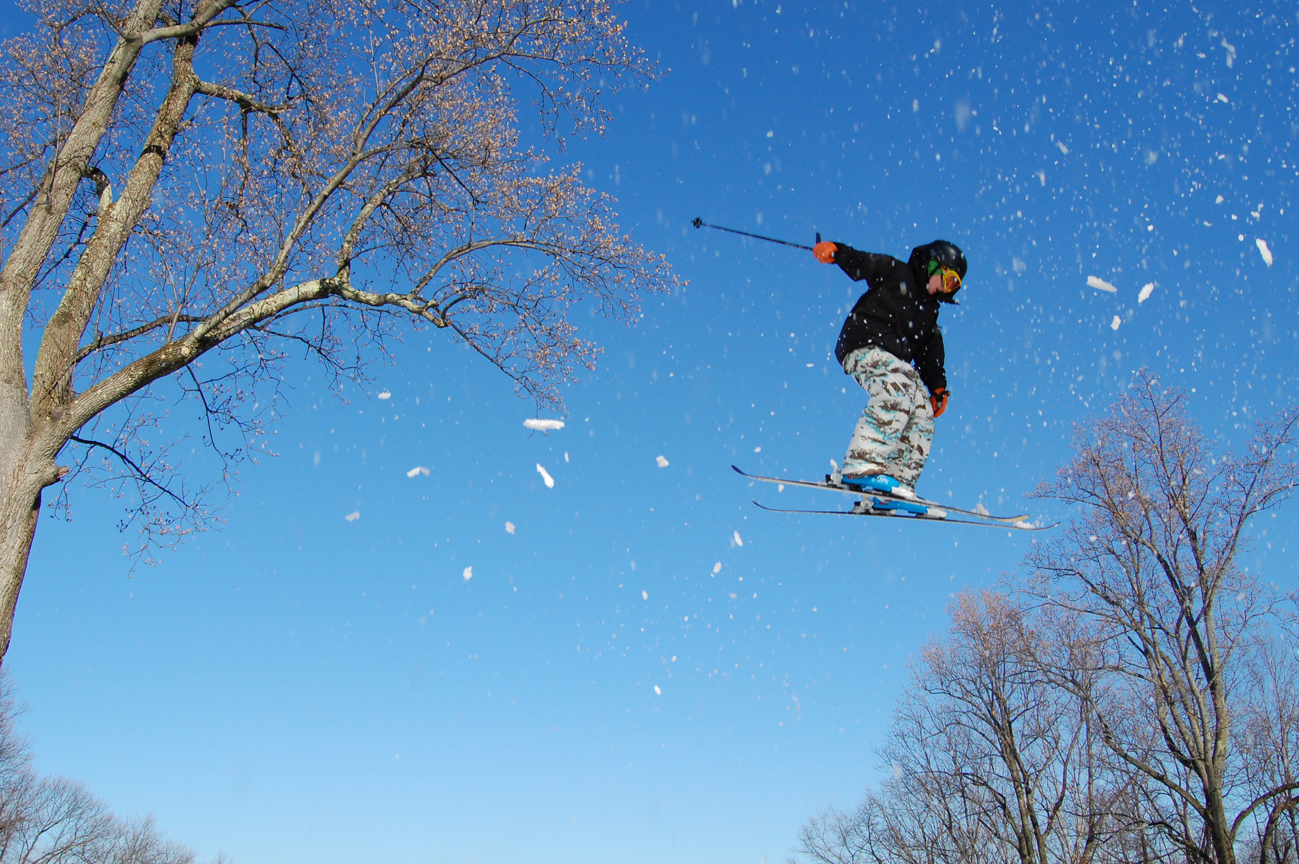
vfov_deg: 44.9
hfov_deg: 63.7
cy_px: 424
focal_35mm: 29
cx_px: 644
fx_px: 1045
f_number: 8
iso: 400
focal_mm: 18
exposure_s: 1/640
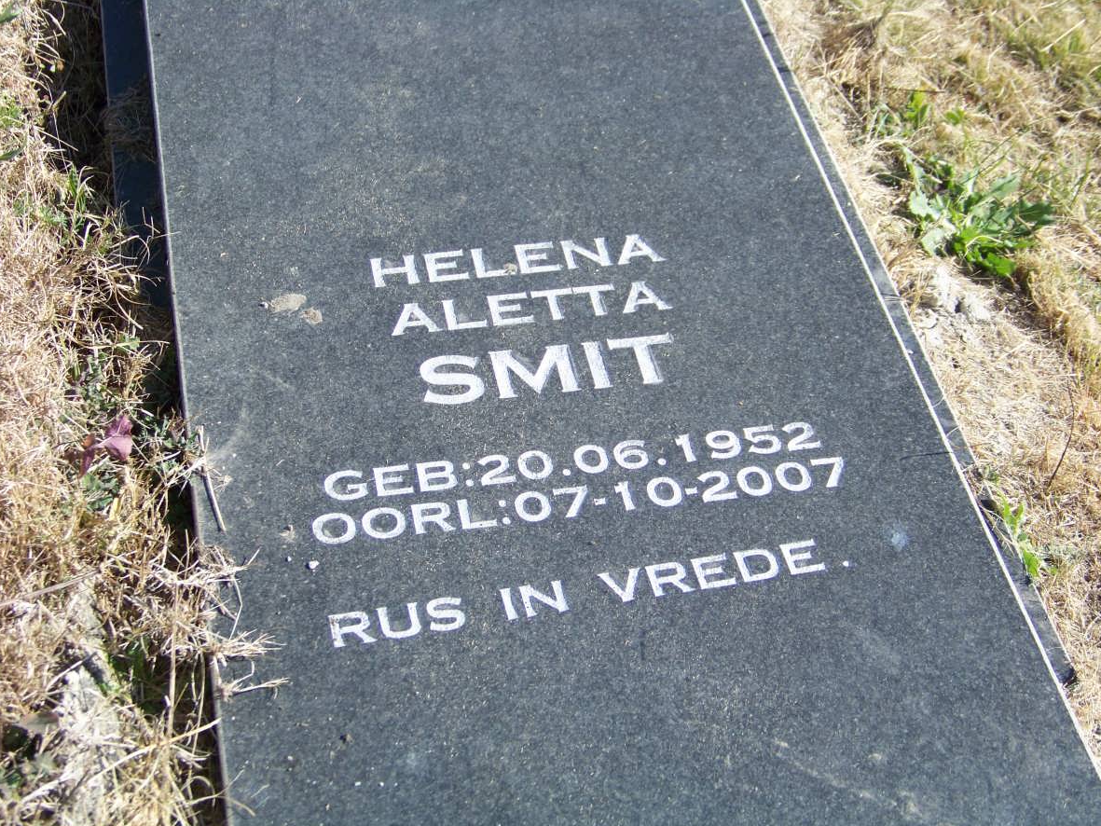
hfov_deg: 30.7
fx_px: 2004
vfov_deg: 23.3
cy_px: 418
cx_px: 557
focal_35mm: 63
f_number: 3.2
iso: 64
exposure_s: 1/500
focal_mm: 10.5
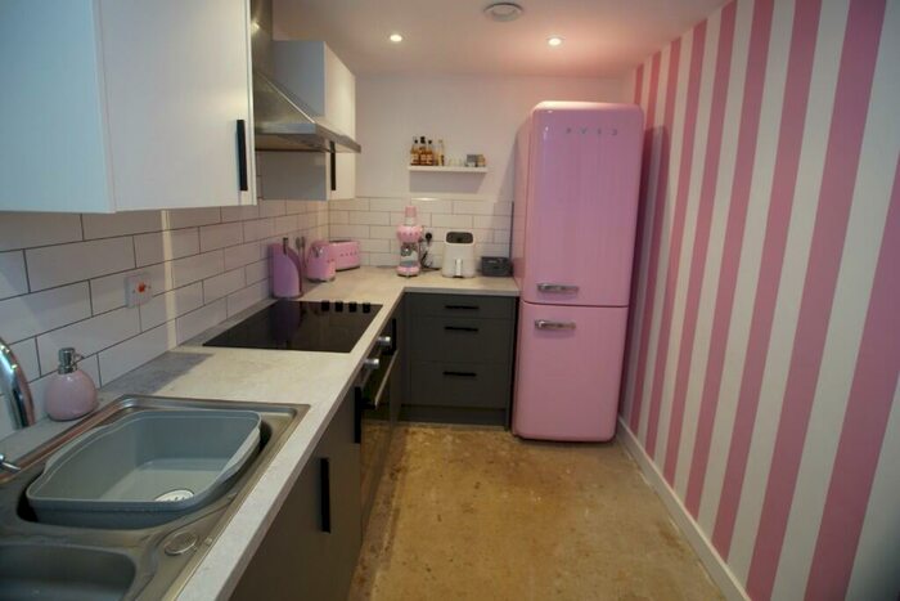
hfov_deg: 100.4
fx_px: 375
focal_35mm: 15
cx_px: 450
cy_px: 300
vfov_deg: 77.4
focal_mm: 10
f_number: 3.5
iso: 50
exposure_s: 1/15
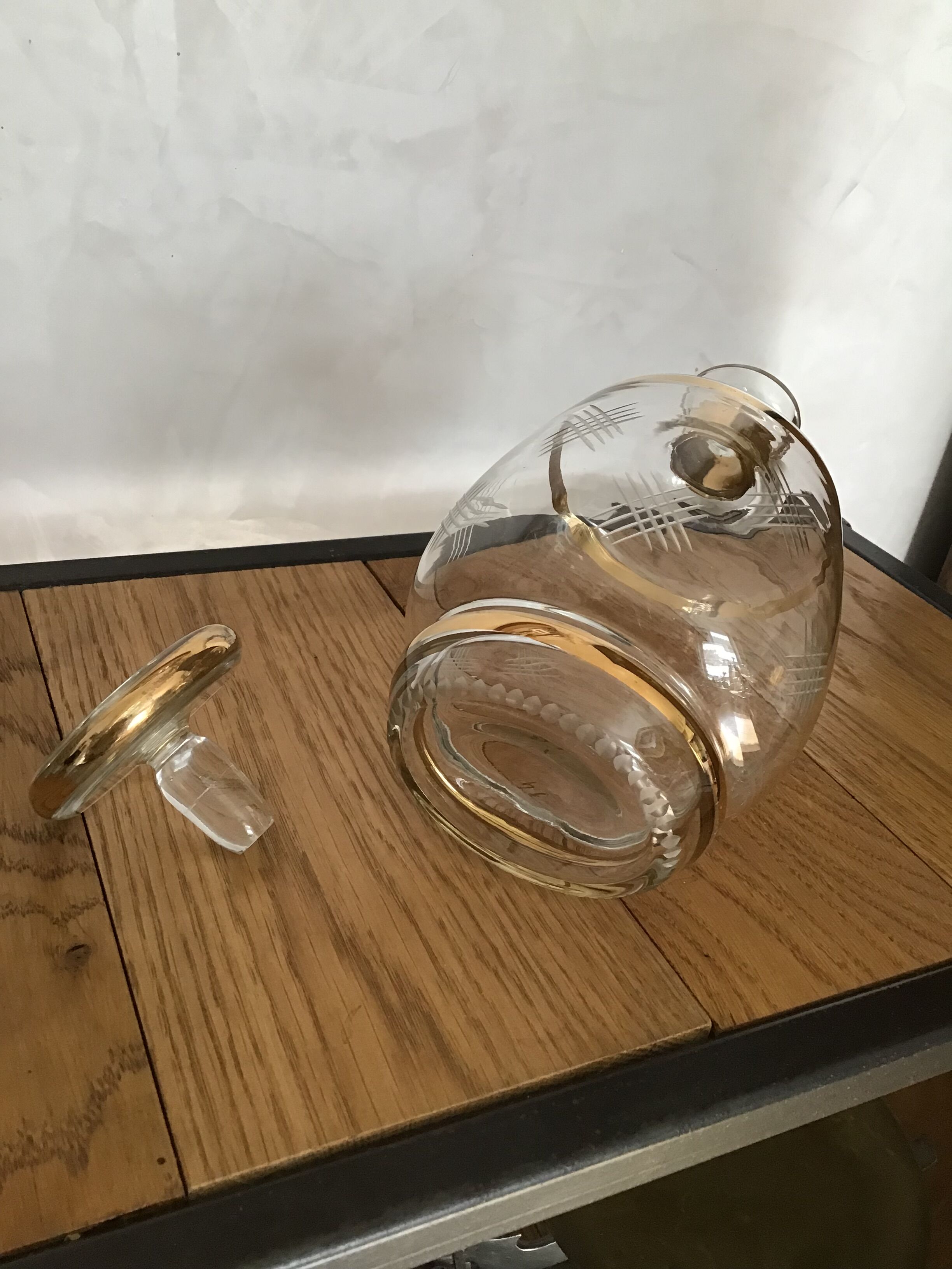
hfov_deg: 45.4
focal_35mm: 31
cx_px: 476
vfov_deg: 58.4
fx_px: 1137
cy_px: 634
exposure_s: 1/33
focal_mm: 3.3
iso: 125
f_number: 2.4
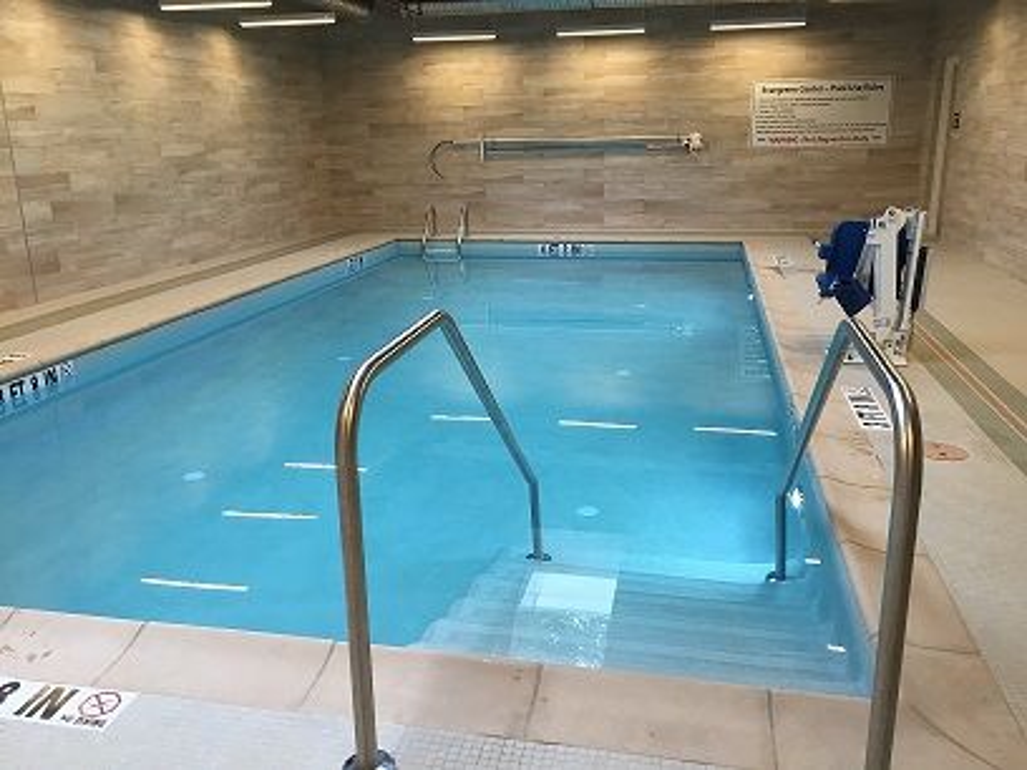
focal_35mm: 29
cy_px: 385
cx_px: 514
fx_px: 860
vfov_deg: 48.2
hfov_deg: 61.7
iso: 40
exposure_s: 1/40
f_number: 2.2
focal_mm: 4.15
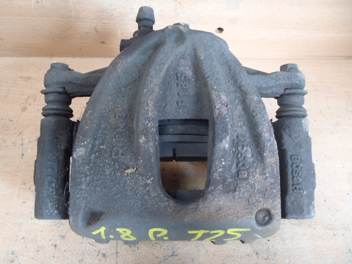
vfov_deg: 37.7
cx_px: 176
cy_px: 132
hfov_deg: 49.0
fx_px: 386
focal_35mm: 38
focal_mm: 6.83
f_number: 4.6
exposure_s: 1/10
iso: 200
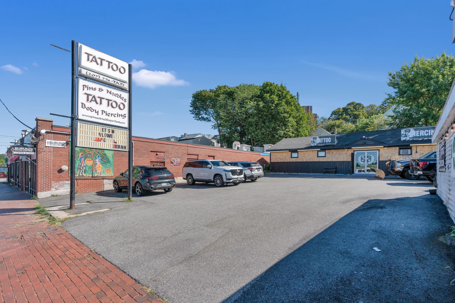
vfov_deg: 73.8
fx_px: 202
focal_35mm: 16
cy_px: 152
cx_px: 228
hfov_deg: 96.7
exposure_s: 1/2000
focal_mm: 16
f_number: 8
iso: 800
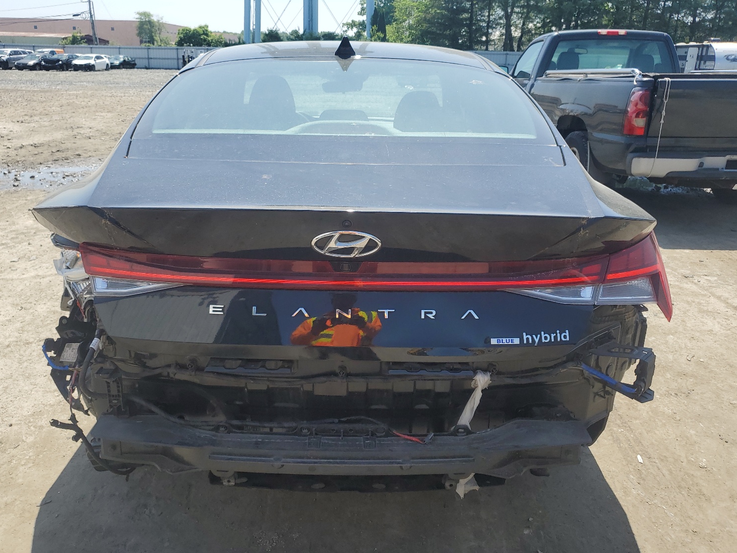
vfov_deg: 49.7
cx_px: 354
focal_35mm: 28
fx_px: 596
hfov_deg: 63.4
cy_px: 266
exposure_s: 1/2000
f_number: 1.5
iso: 50
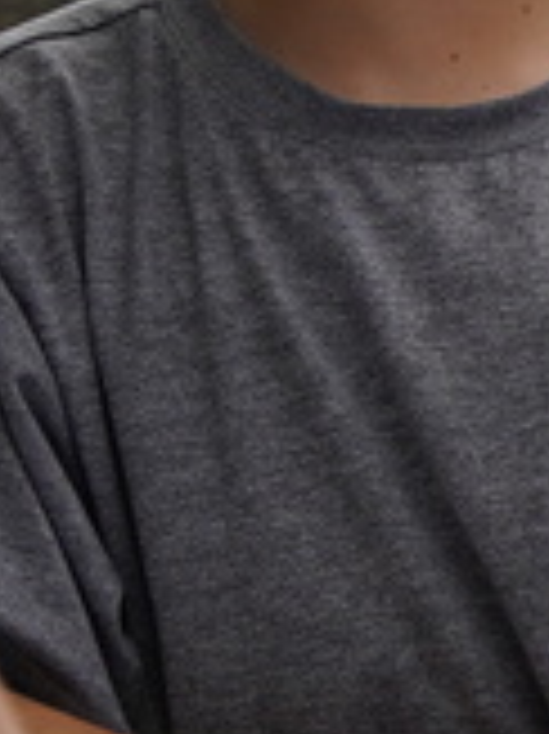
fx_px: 15775
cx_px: 1984
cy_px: 106
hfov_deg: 2.0
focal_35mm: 745
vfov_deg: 2.7
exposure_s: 1/500
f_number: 5.6
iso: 100
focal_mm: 82
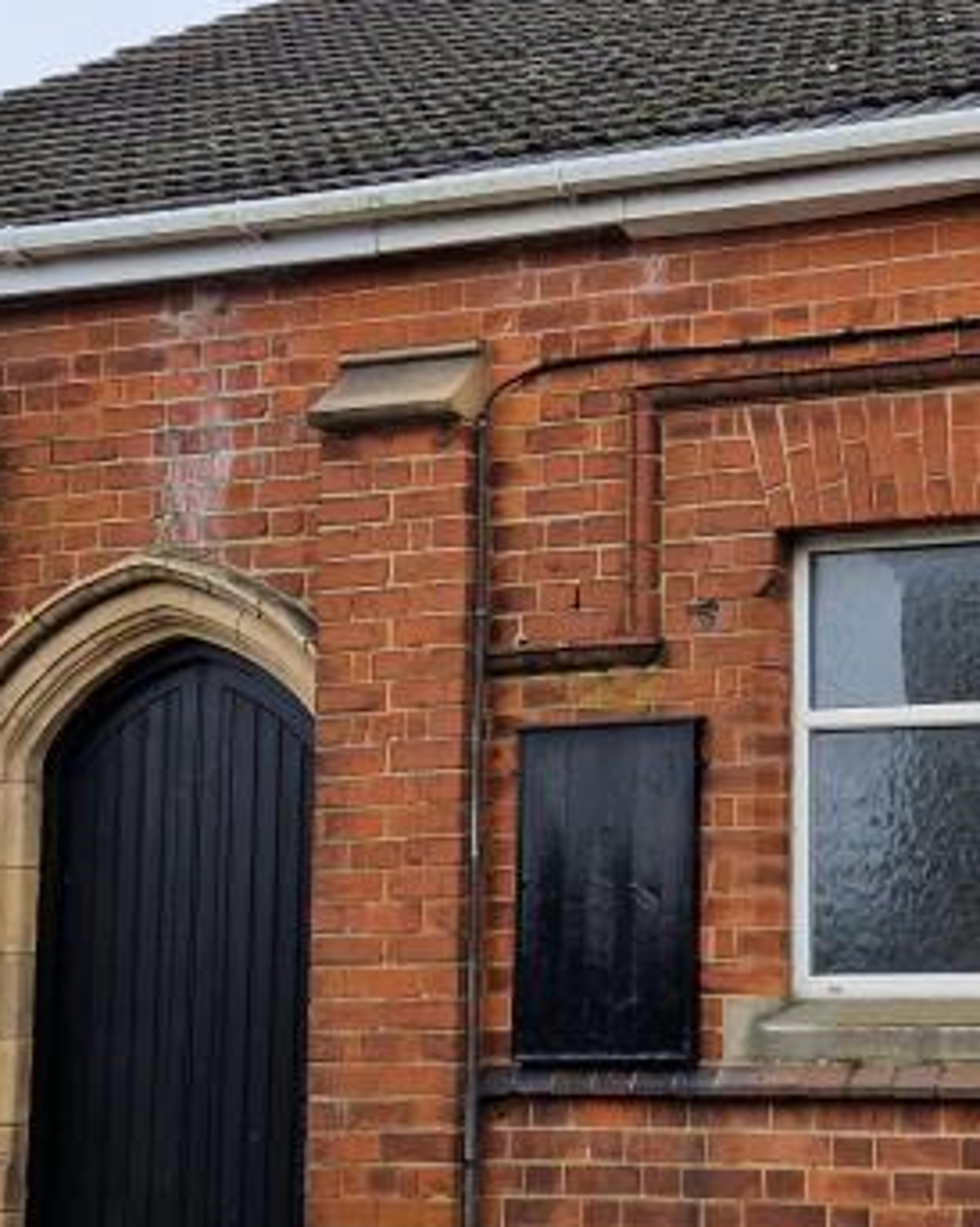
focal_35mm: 67
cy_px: 712
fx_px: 2431
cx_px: 951
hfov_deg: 22.0
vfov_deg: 28.3
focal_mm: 5.4
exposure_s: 1/180
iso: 50
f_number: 1.8
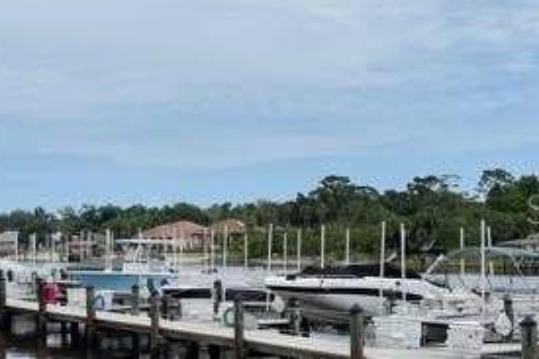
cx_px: 84
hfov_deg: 30.9
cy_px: 208
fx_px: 943
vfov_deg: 21.5
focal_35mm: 63
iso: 32
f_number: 1.6
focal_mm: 4.2
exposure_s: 1/6135
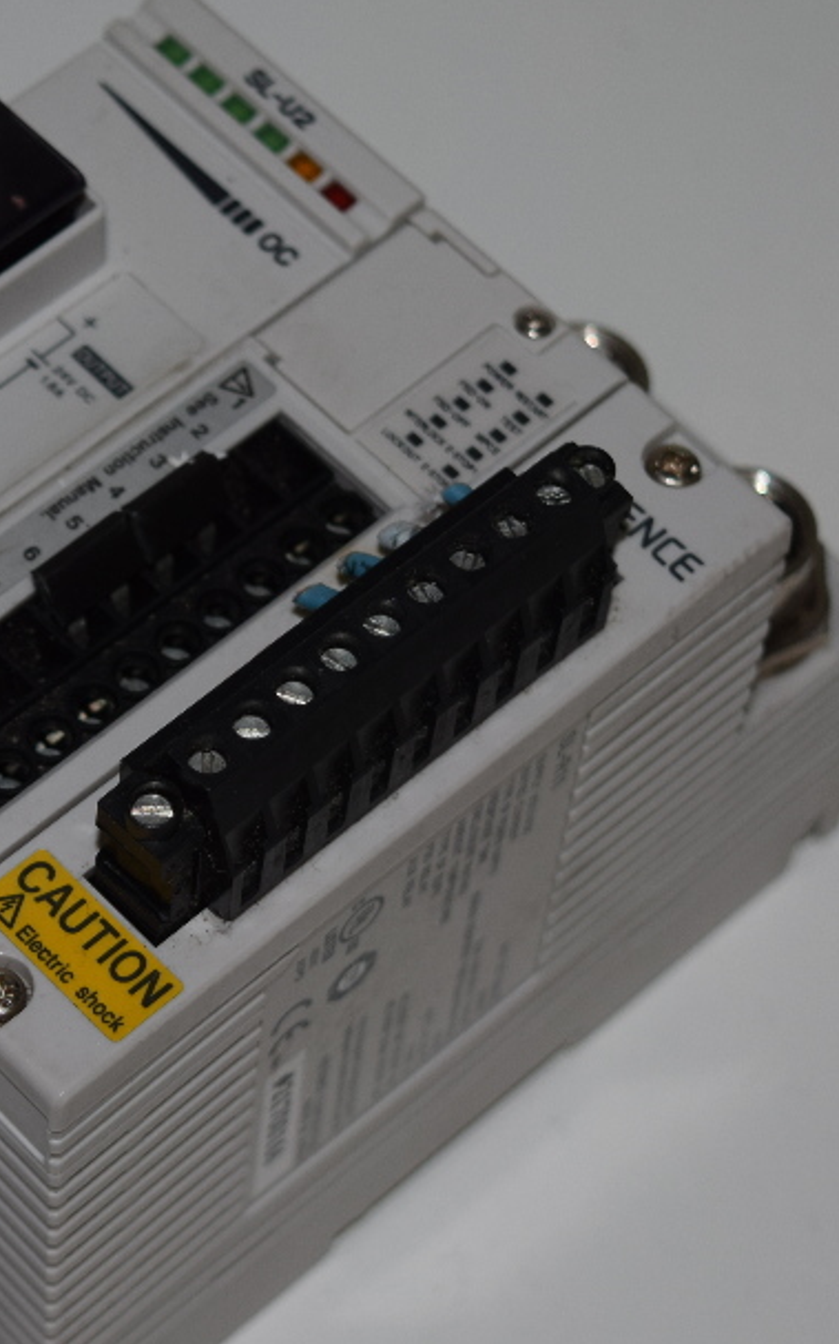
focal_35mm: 129
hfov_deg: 10.1
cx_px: 95
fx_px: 4723
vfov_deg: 16.2
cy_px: 718
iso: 250
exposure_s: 1/100
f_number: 5
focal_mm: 40
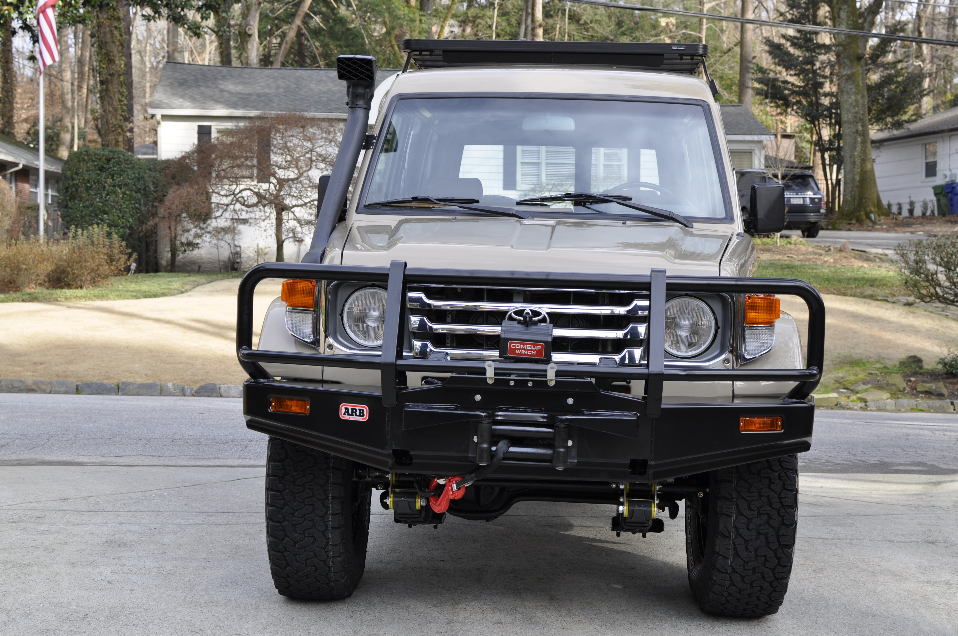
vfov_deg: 25.7
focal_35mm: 52
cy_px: 318
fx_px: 1395
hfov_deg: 37.9
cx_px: 479
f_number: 5.6
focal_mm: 35
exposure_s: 1/125
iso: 200
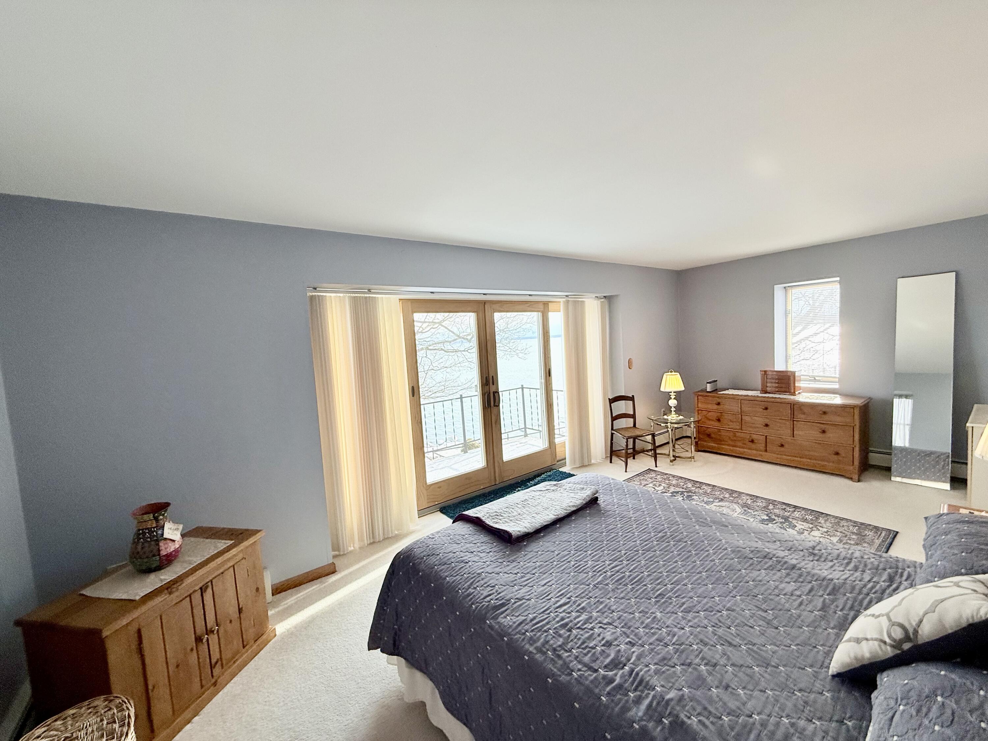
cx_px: 494
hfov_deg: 102.1
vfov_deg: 85.7
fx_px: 400
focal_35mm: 14
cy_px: 370
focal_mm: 2.22
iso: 64
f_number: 2.2
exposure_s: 1/201
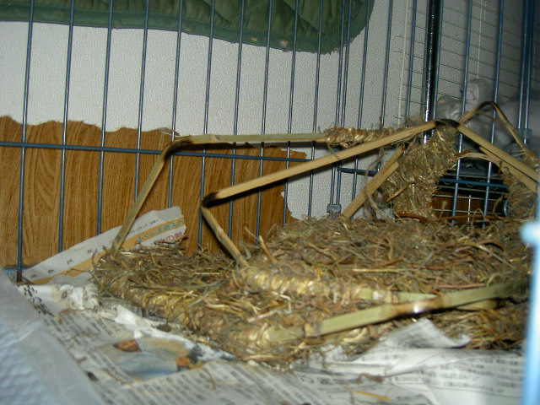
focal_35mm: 39
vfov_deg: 36.8
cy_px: 202
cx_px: 270
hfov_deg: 47.9
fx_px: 608
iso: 100
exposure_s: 1/59.5
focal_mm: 8
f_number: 2.8
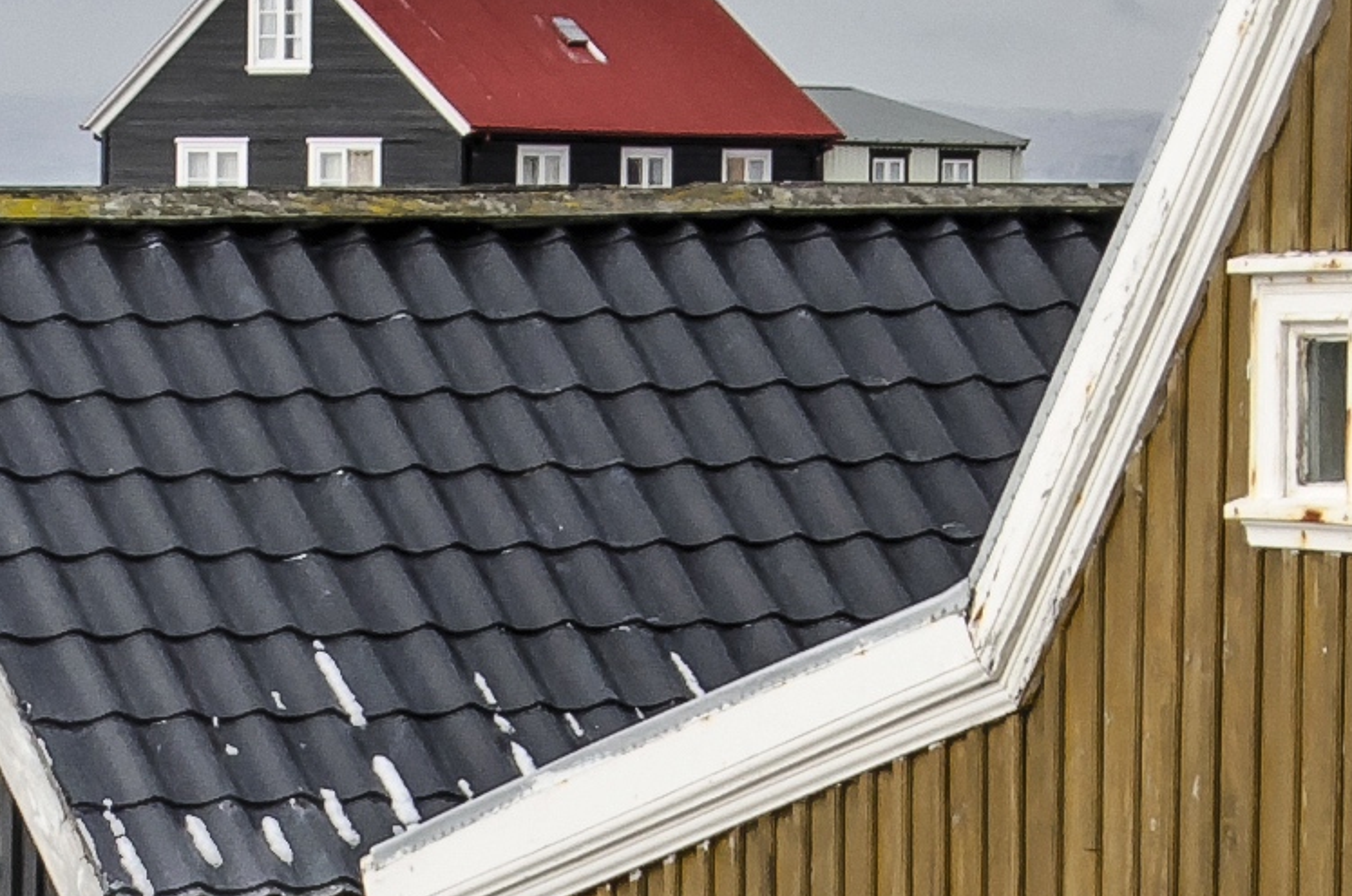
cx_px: 201
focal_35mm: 297
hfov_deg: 6.9
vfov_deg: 4.6
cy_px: 601
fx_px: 11132
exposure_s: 1/400
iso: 100
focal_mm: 30
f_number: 8
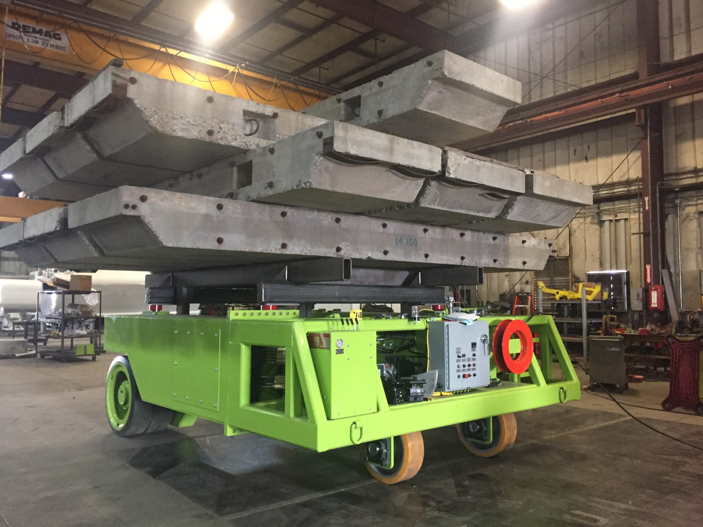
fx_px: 589
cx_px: 352
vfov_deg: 48.2
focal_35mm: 29
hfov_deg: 61.7
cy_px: 264
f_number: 2.2
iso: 250
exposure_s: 1/30
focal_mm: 4.15
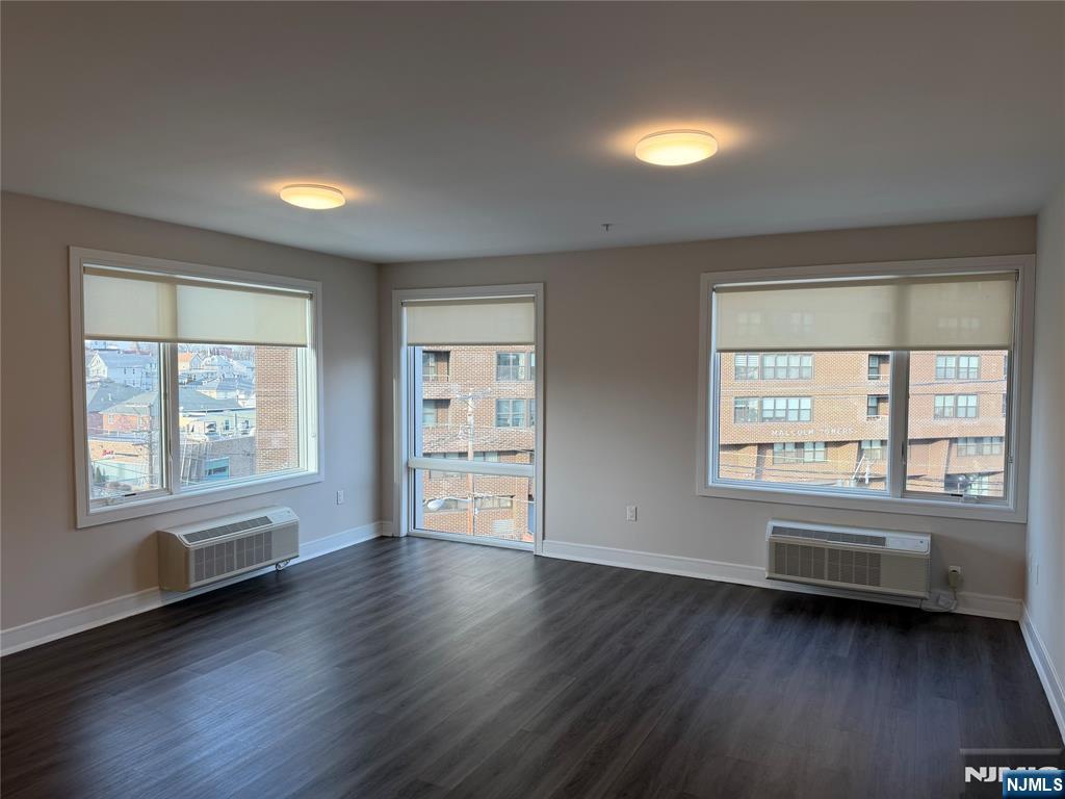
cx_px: 532
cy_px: 400
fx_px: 738
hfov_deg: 71.6
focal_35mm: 24
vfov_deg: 56.8
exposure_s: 1/120
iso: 50
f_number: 1.78
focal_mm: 6.76
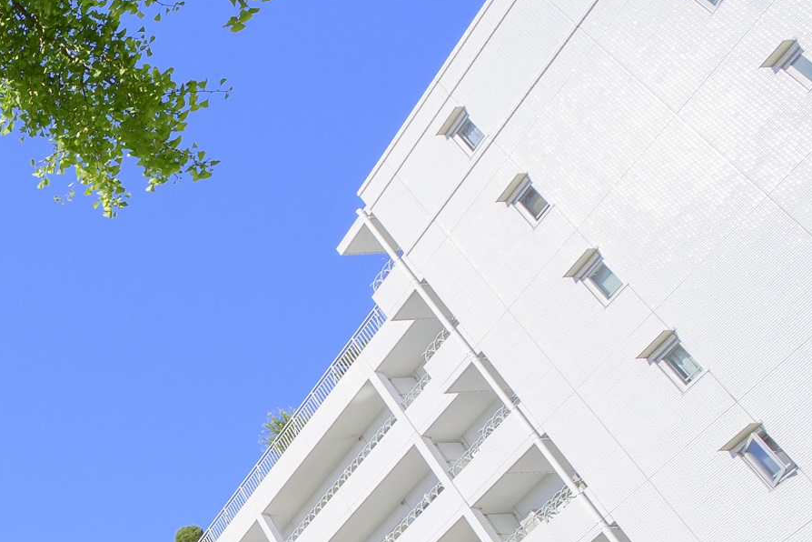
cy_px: 758
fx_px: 1128
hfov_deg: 23.3
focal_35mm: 50
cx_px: -604
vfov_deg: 23.1
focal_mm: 14
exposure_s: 1/500
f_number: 10
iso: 400
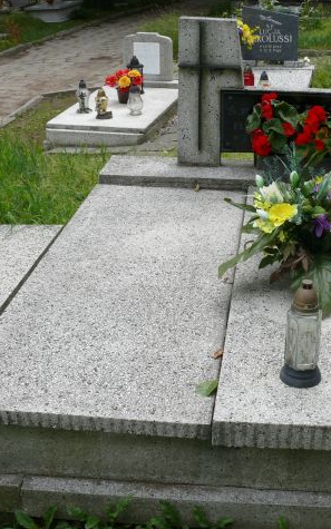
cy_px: 263
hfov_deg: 25.3
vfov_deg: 40.3
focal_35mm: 50
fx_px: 721
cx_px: 271
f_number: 5.6
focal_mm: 7.4
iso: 100
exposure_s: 1/250
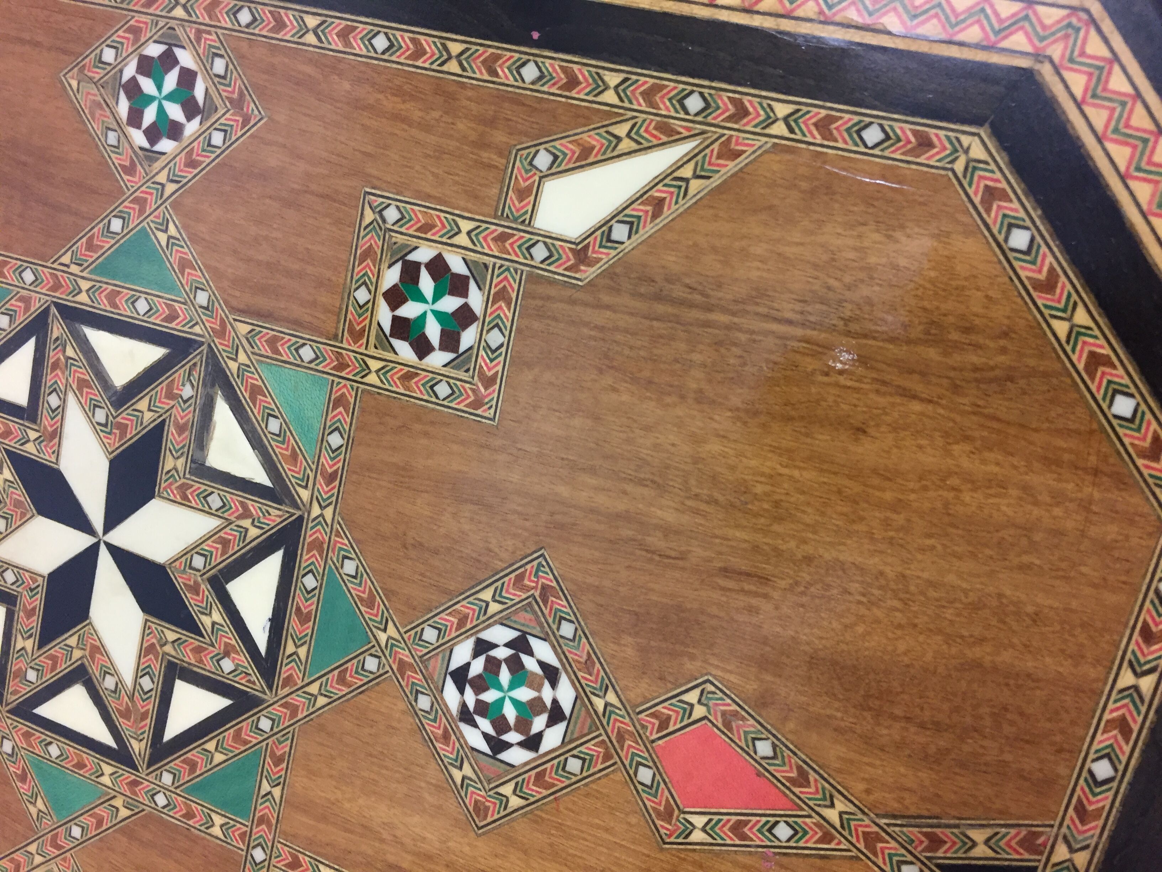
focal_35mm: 29
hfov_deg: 61.7
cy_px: 436
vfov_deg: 48.2
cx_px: 581
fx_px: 973
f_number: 2.2
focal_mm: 4.15
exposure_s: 1/33
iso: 160
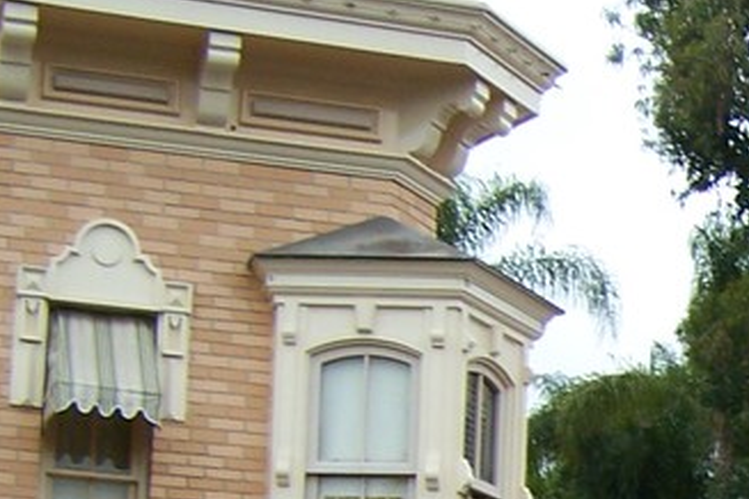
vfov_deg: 8.6
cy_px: 832
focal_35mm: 155
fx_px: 3225
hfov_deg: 12.3
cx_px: 1262
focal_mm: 6.3
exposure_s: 1/250
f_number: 2.8
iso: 80
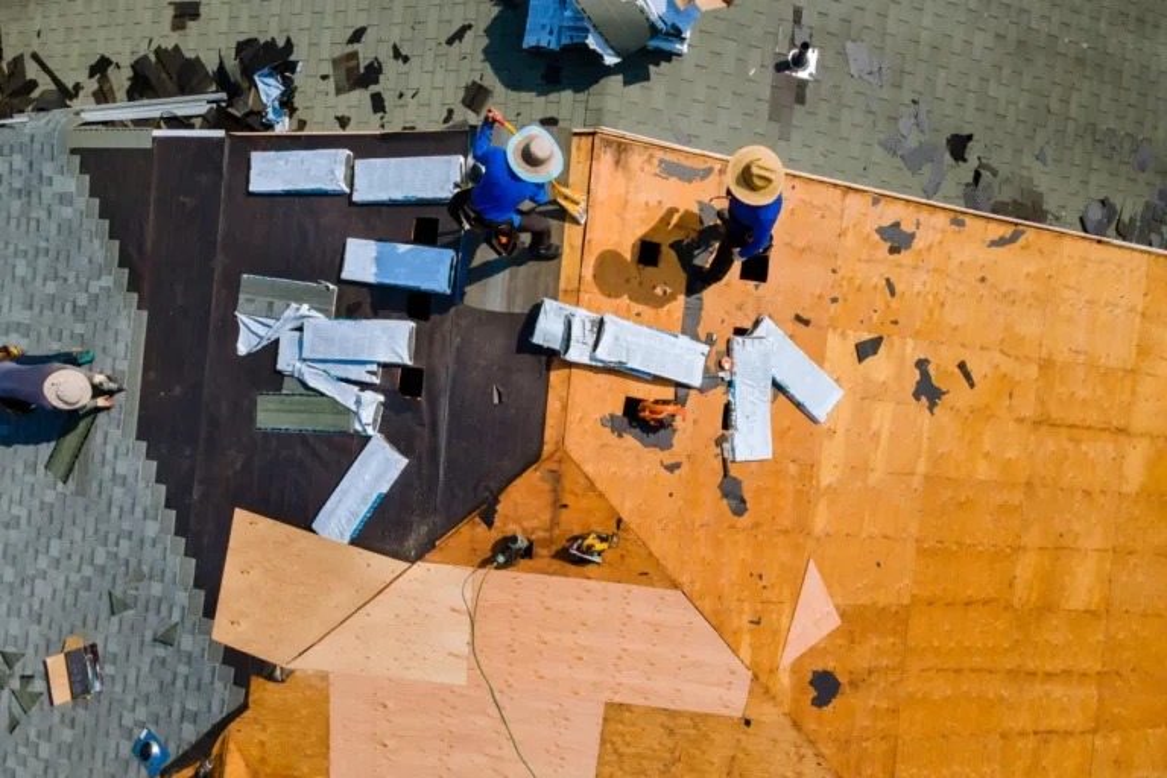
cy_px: 389
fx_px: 2755
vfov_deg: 16.1
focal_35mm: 85
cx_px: 584
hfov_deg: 23.9
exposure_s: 1/1000
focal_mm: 85
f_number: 3.5
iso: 100
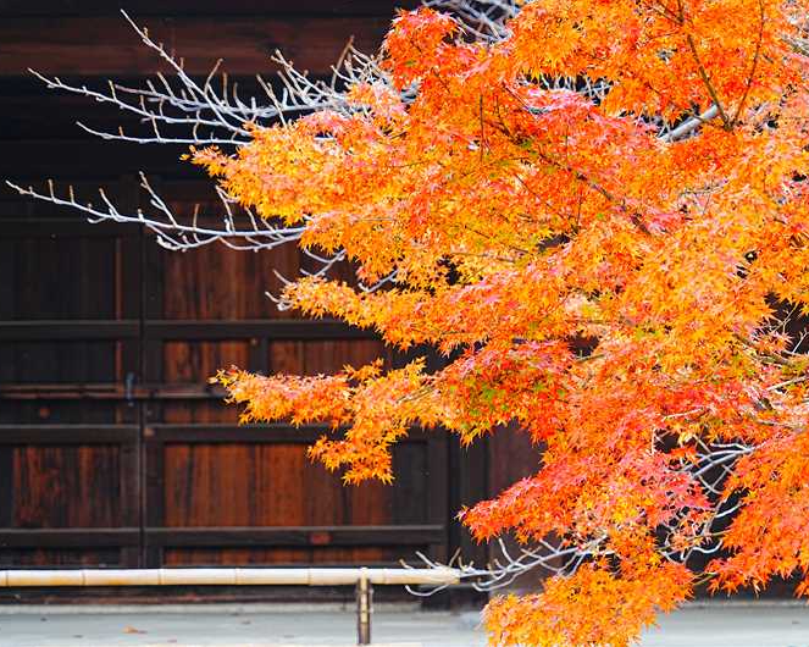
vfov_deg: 12.8
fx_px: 2872
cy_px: 324
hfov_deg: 16.0
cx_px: 470
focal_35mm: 120
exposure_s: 1/125
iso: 320
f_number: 6.3
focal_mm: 106
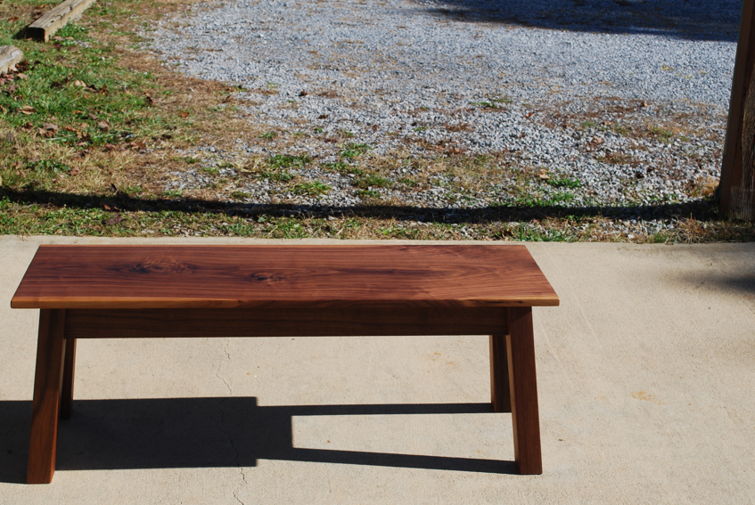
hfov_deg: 38.8
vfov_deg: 26.6
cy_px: 249
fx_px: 1071
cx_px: 371
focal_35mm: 51
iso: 100
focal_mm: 32
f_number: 7.1
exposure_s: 1/200
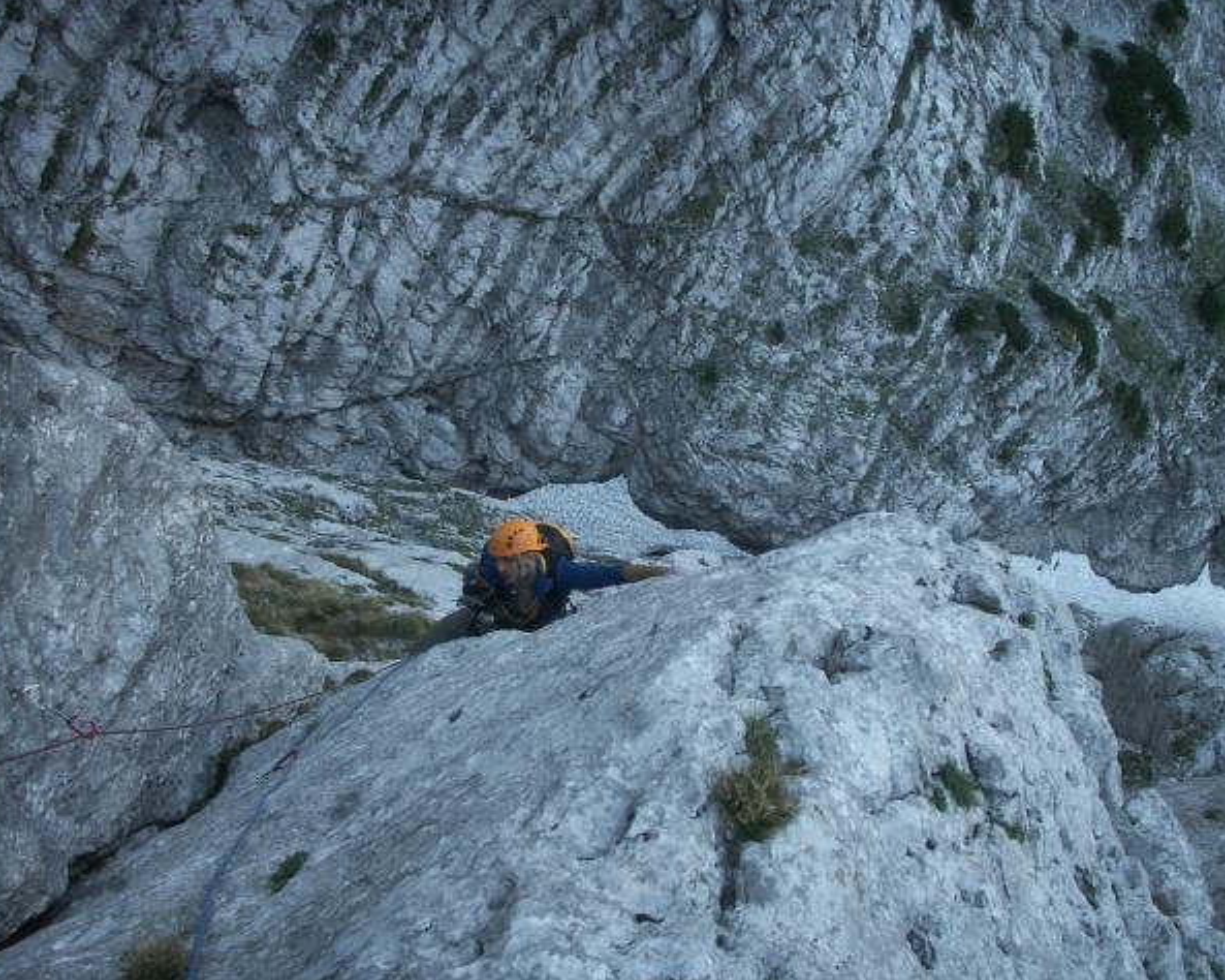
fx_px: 1413
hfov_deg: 46.8
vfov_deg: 38.2
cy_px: 490
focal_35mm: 39
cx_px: 634
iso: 50
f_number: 3.5
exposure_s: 1/100
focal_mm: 7.7
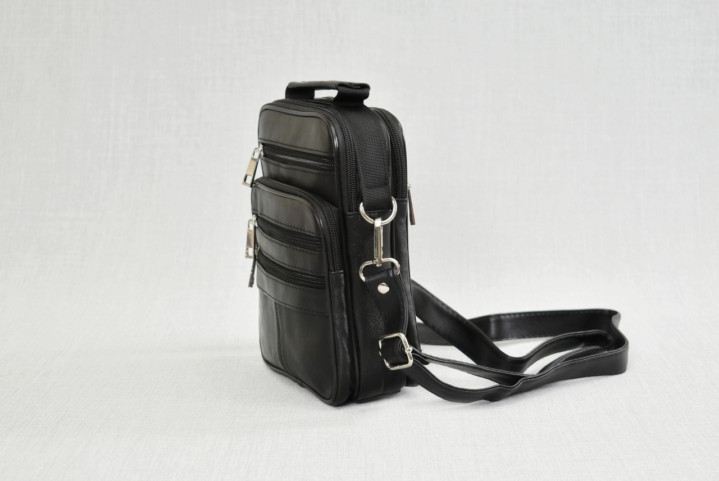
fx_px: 1379
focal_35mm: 69
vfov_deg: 19.8
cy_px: 240
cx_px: 360
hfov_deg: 29.2
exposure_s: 1/5
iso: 100
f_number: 5.3
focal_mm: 46
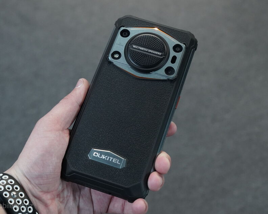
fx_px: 452
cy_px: 108
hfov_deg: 33.0
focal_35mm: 57
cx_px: 135
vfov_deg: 26.7
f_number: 8
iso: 6400
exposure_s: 1/160
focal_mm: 50
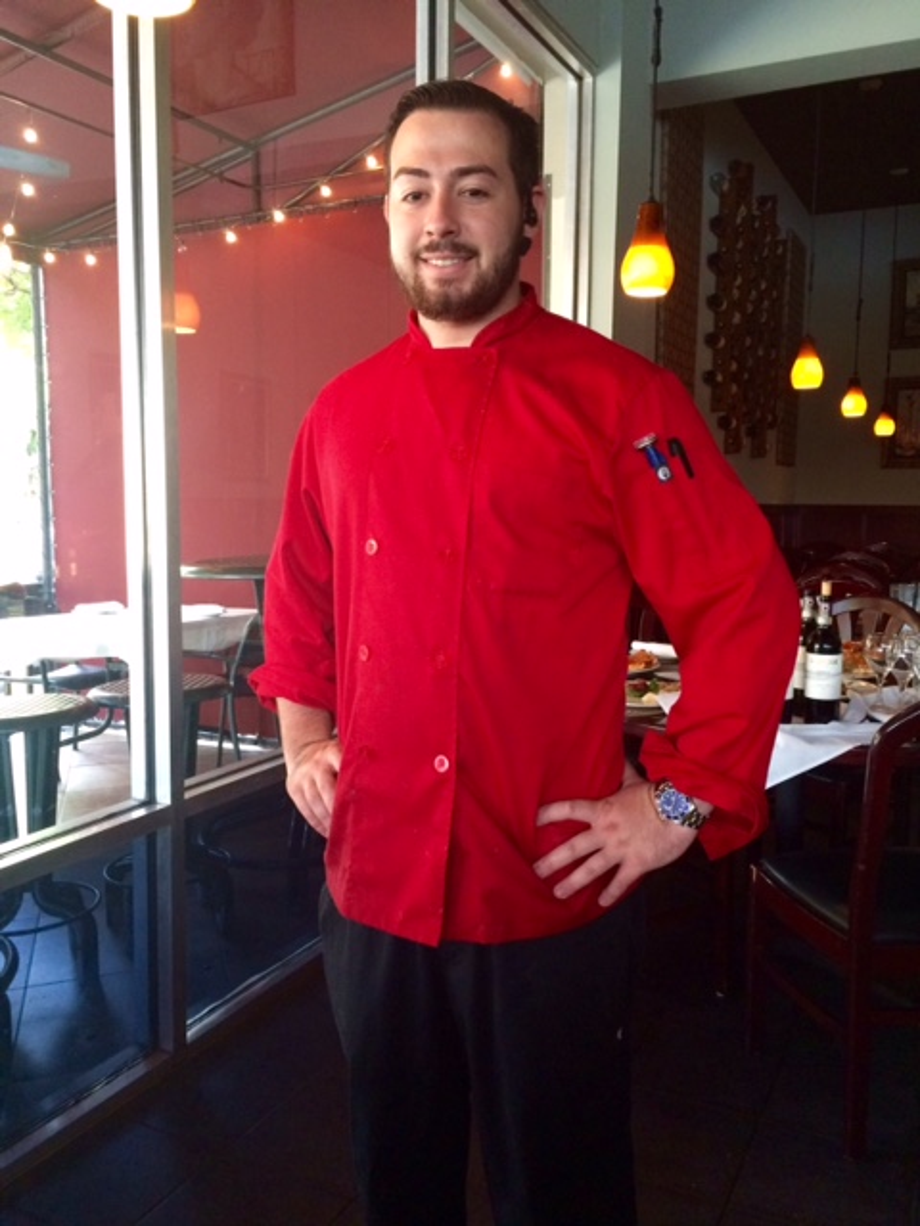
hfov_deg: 48.2
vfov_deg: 61.7
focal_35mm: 29
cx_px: 460
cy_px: 613
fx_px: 1028
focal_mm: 4.15
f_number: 2.2
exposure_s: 1/24
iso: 250
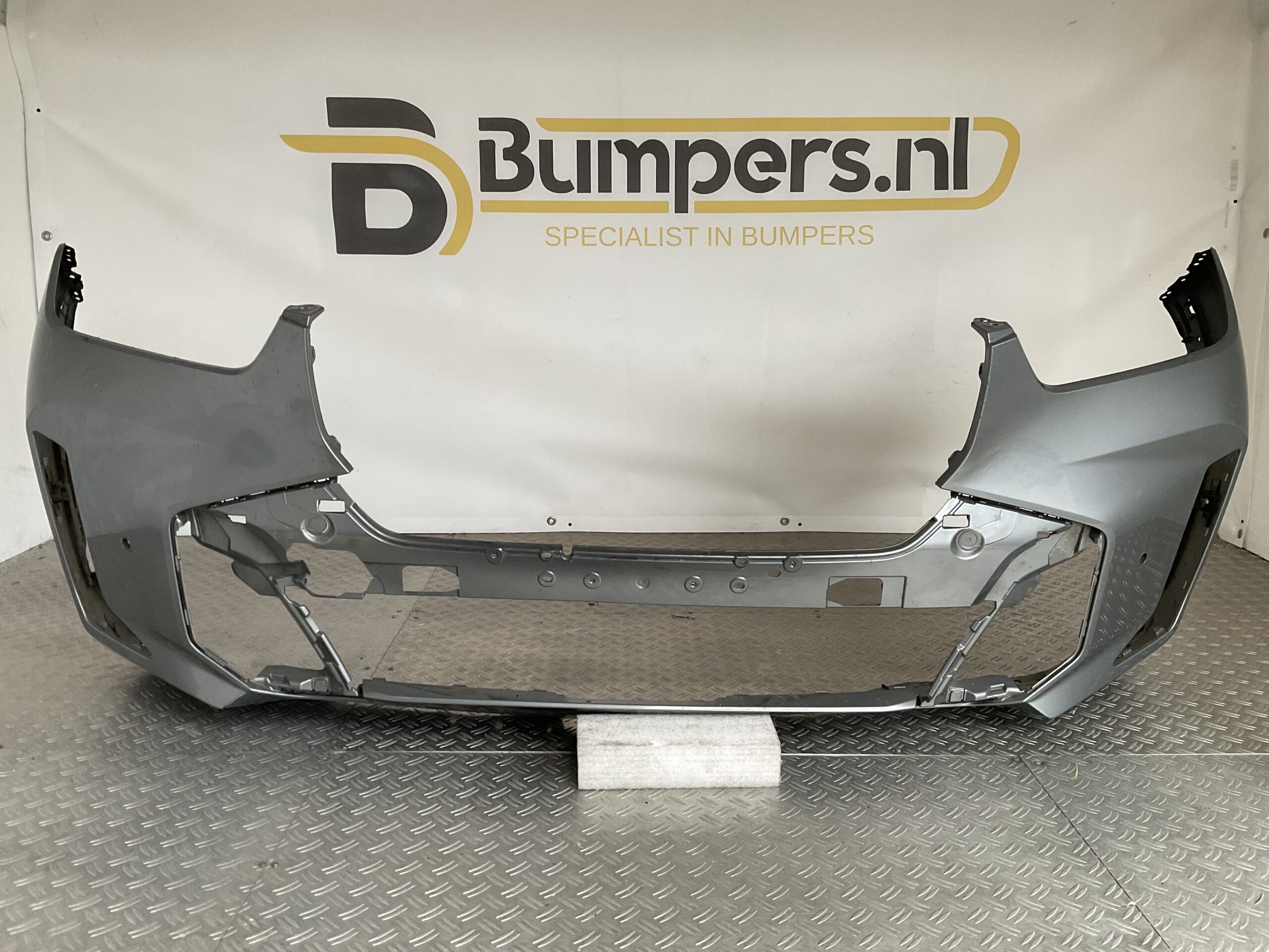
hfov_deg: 61.7
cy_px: 476
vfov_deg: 48.2
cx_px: 634
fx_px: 1063
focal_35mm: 29
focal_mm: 3
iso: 50
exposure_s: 1/60
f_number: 1.8
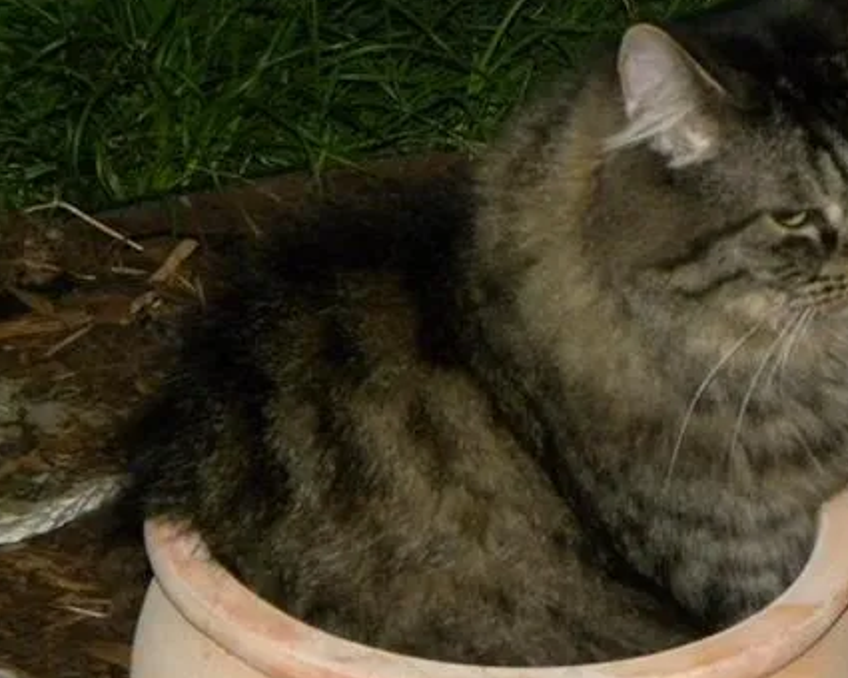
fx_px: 4844
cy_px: 425
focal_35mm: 193
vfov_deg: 8.0
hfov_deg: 10.0
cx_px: 591
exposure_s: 1/30
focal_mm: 18.8
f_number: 4
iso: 400
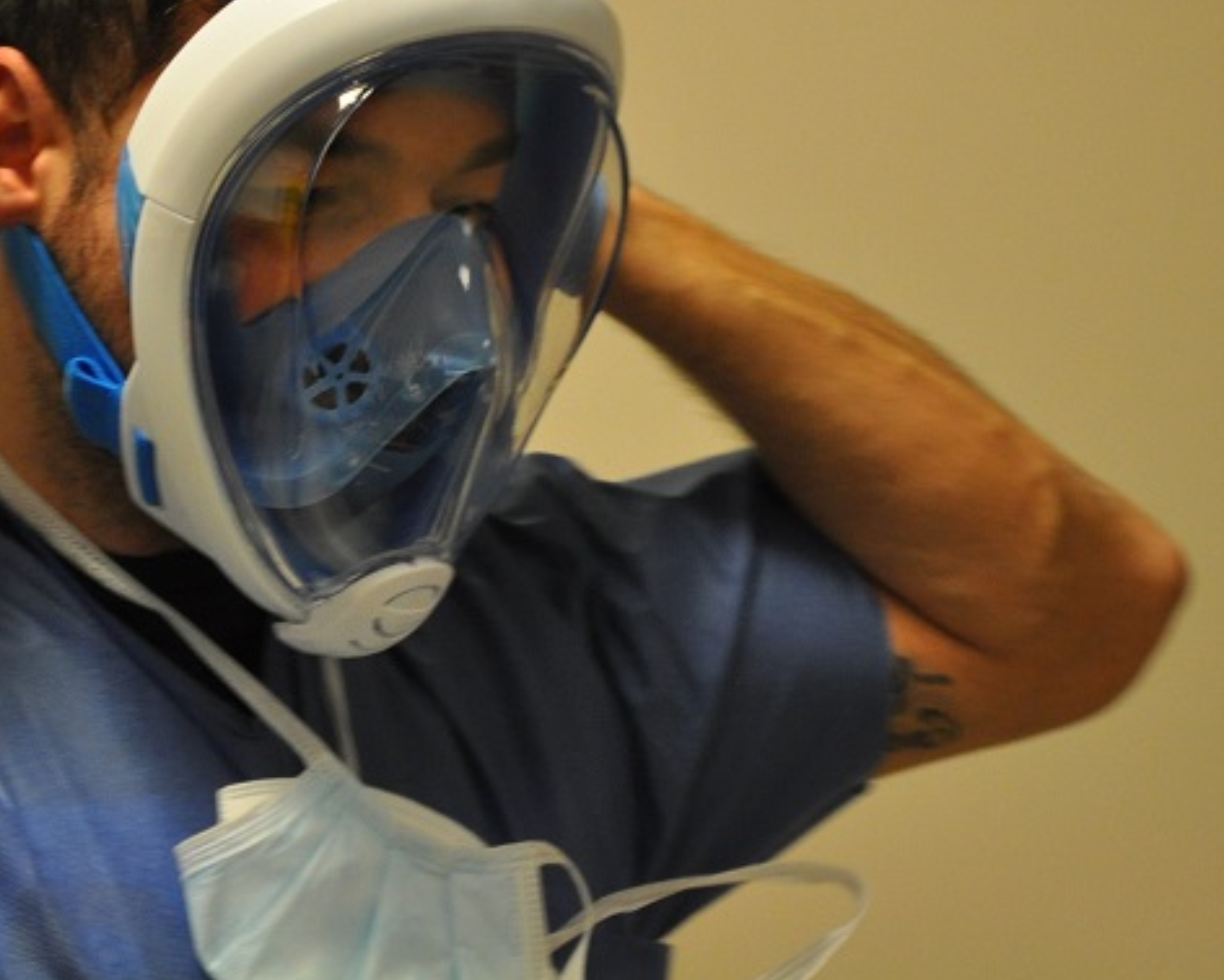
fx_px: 5617
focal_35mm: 155
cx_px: 373
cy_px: 150
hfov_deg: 12.4
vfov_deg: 9.9
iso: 900
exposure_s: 1/30
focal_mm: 48
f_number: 5.3
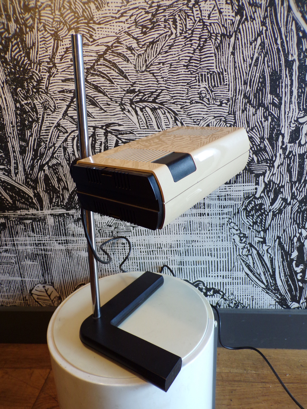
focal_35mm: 24
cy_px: 204
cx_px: 154
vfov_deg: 71.6
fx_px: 284
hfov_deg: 56.8
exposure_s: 1/34
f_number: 3
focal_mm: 4.3
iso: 147
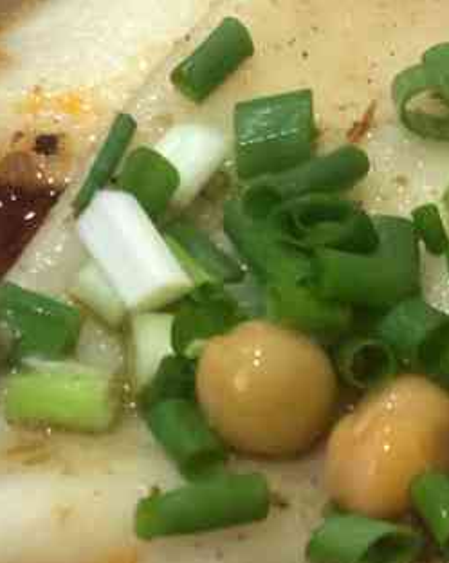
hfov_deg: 10.1
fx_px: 2529
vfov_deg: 12.6
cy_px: 436
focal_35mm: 152
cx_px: 220
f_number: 2.4
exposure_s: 1/15
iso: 160
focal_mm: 6
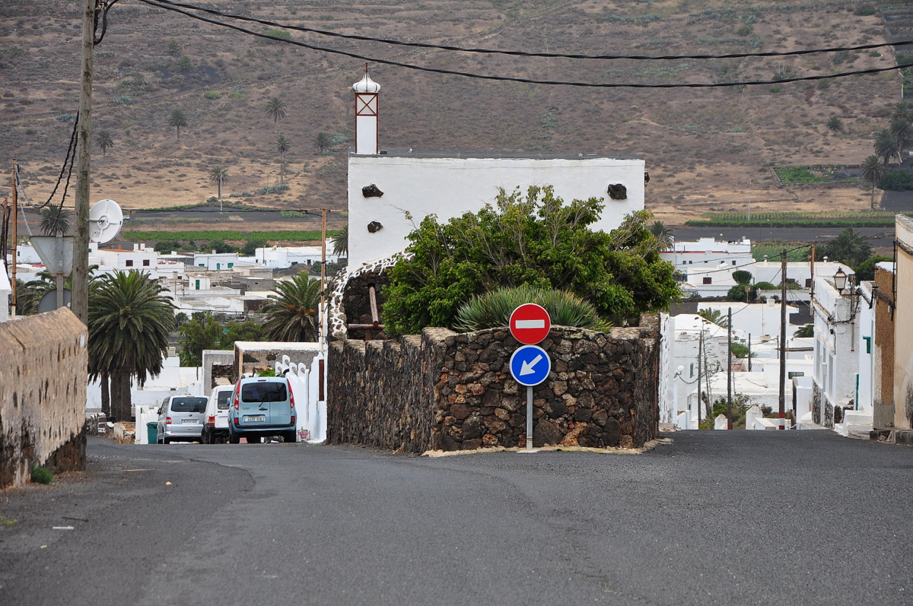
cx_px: 456
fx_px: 3496
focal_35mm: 138
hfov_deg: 14.9
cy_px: 303
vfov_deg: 9.9
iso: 400
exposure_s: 1/1000
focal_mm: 92
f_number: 8
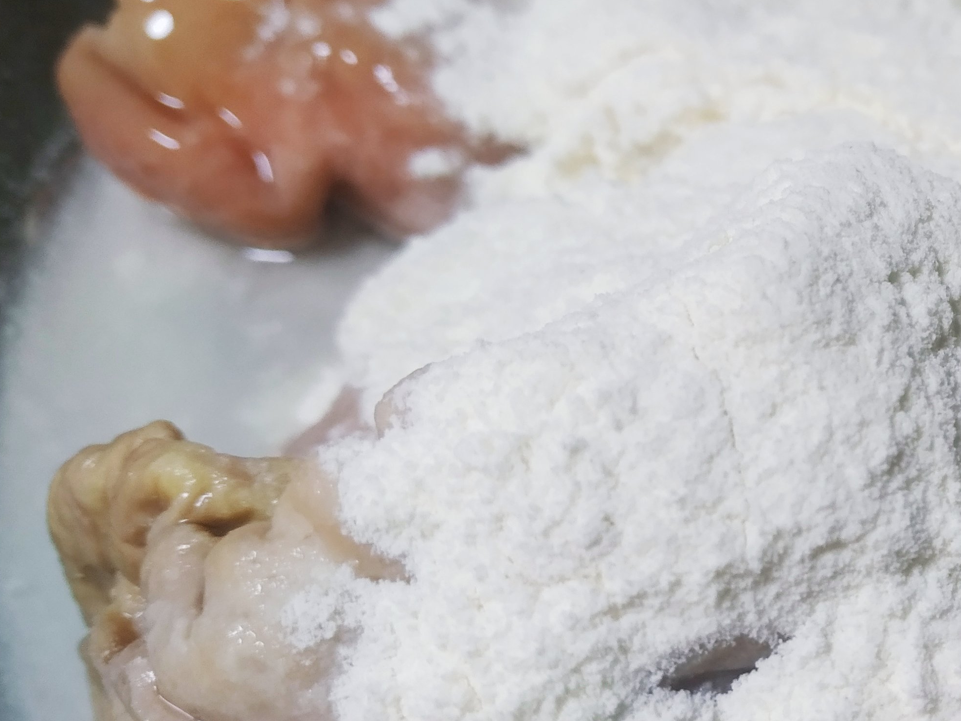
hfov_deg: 35.7
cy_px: 468
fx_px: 1360
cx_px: 928
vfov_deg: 29.5
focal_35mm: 49
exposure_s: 1/20
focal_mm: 3.94
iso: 200
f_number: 1.9
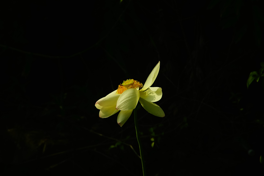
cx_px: 132
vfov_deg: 4.6
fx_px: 2200
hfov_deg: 6.9
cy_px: 88
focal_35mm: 300
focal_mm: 200
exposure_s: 1/160
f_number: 6.3
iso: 100
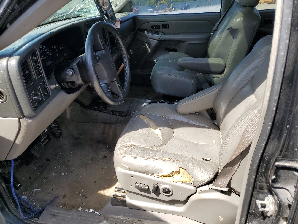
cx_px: 149
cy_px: 112
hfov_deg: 67.3
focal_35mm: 26
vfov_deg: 53.1
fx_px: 224
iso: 50
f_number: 1.5
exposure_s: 1/714
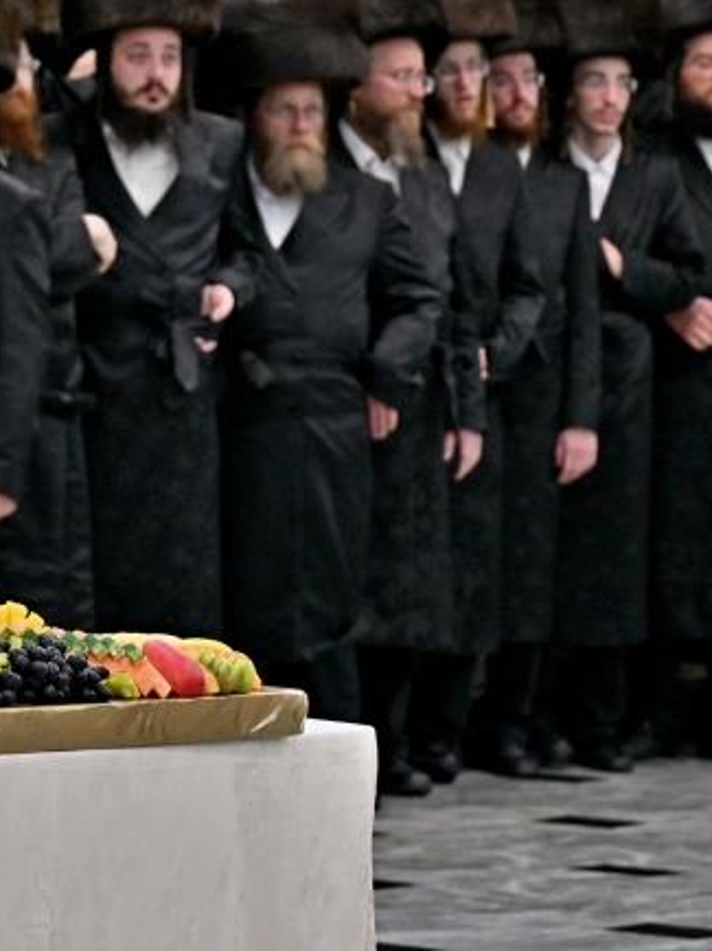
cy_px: 411
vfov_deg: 7.9
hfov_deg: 5.8
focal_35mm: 252
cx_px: -256
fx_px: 6918
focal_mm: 74
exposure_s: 1/200
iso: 250
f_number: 4
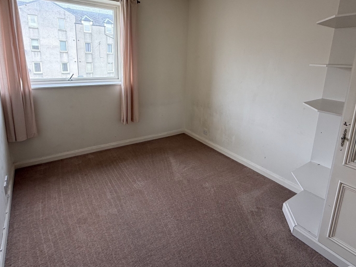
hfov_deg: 79.0
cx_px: 182
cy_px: 101
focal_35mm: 21
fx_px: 216
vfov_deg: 62.6
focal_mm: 2.22
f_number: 2.2
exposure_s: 1/99
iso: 100
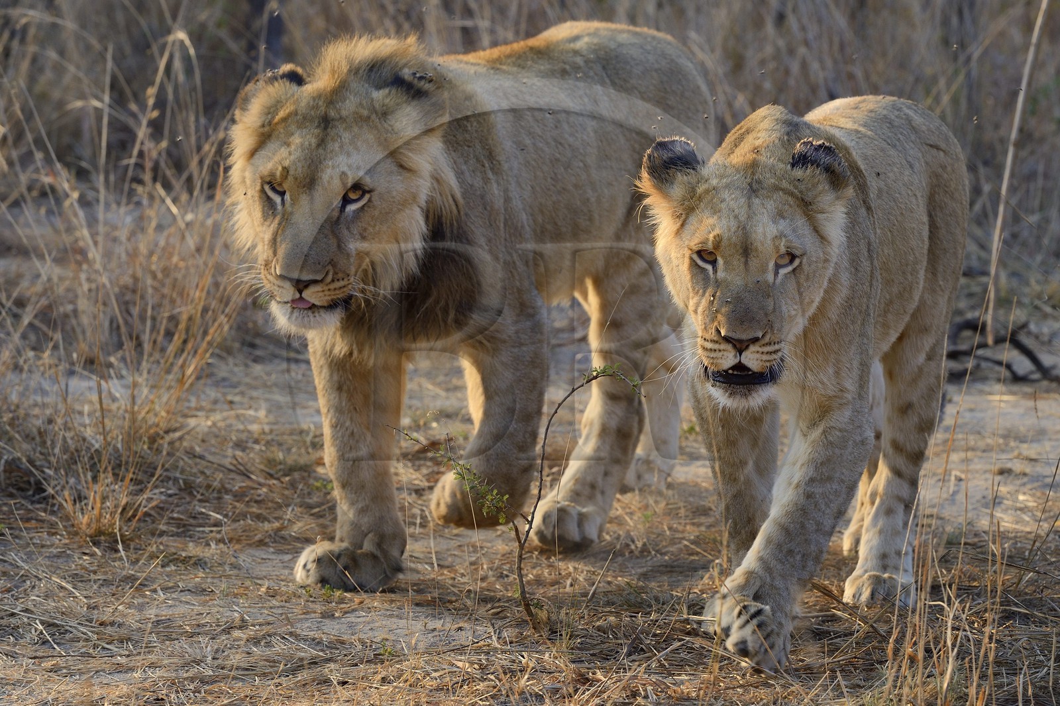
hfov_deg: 12.8
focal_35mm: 160
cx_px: 530
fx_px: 4710
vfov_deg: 8.6
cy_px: 353
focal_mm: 160
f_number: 7.1
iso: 400
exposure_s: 1/400
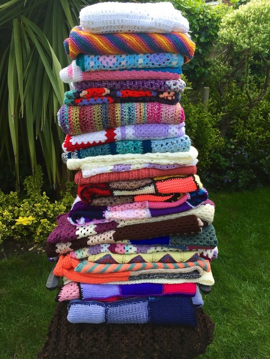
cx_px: 135
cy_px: 180
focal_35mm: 29
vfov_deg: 61.7
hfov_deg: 48.2
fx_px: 302
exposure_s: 1/163
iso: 32
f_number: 2.2
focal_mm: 4.15
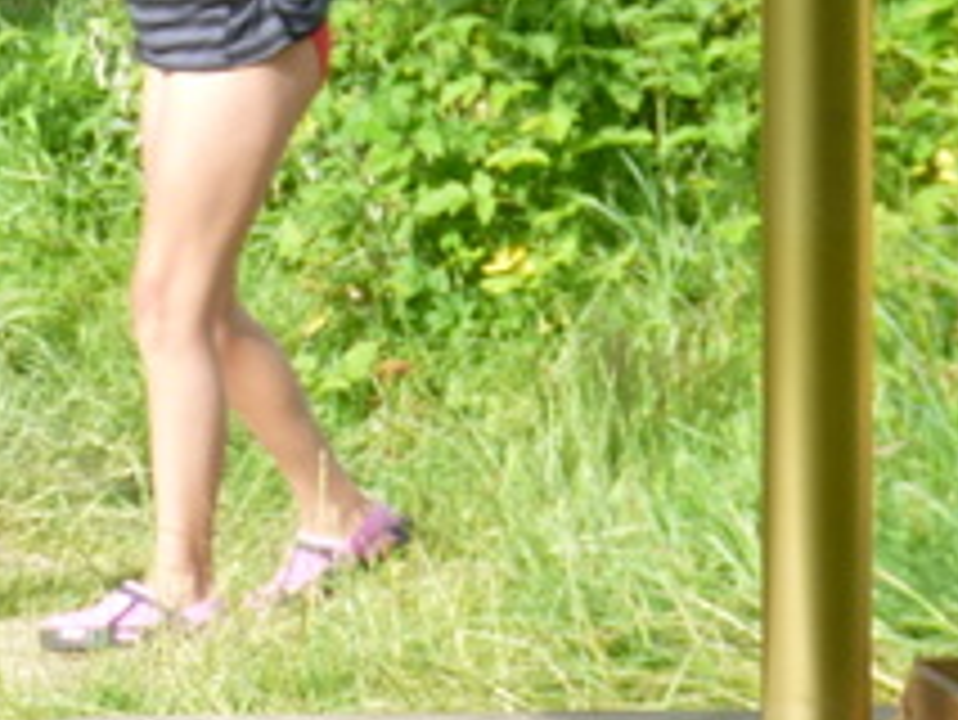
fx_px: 9581
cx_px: -814
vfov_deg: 4.3
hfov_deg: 5.6
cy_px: -400
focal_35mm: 346
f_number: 5.2
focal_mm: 16.5
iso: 100
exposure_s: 1/100
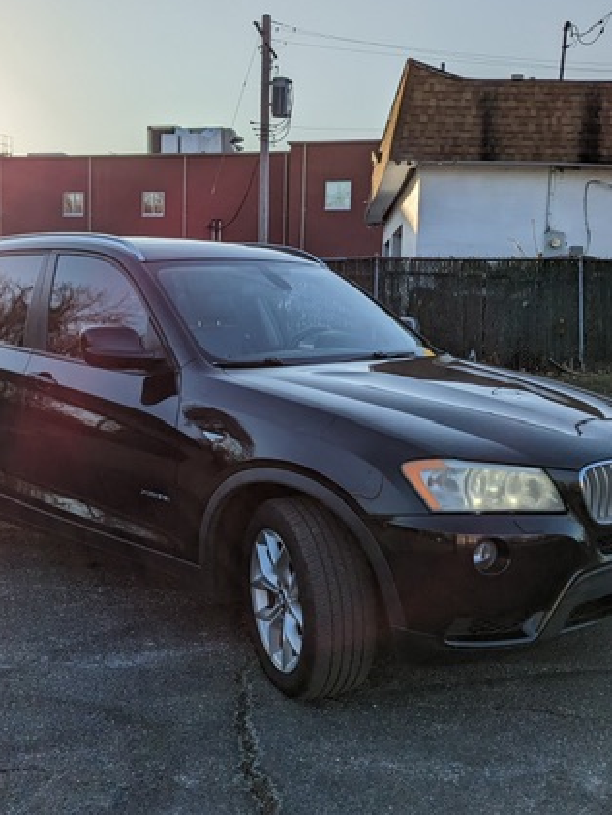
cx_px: 289
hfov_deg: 35.1
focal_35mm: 41
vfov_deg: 45.8
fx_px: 966
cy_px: 420
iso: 56
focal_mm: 4.38
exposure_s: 1/5882
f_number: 1.73
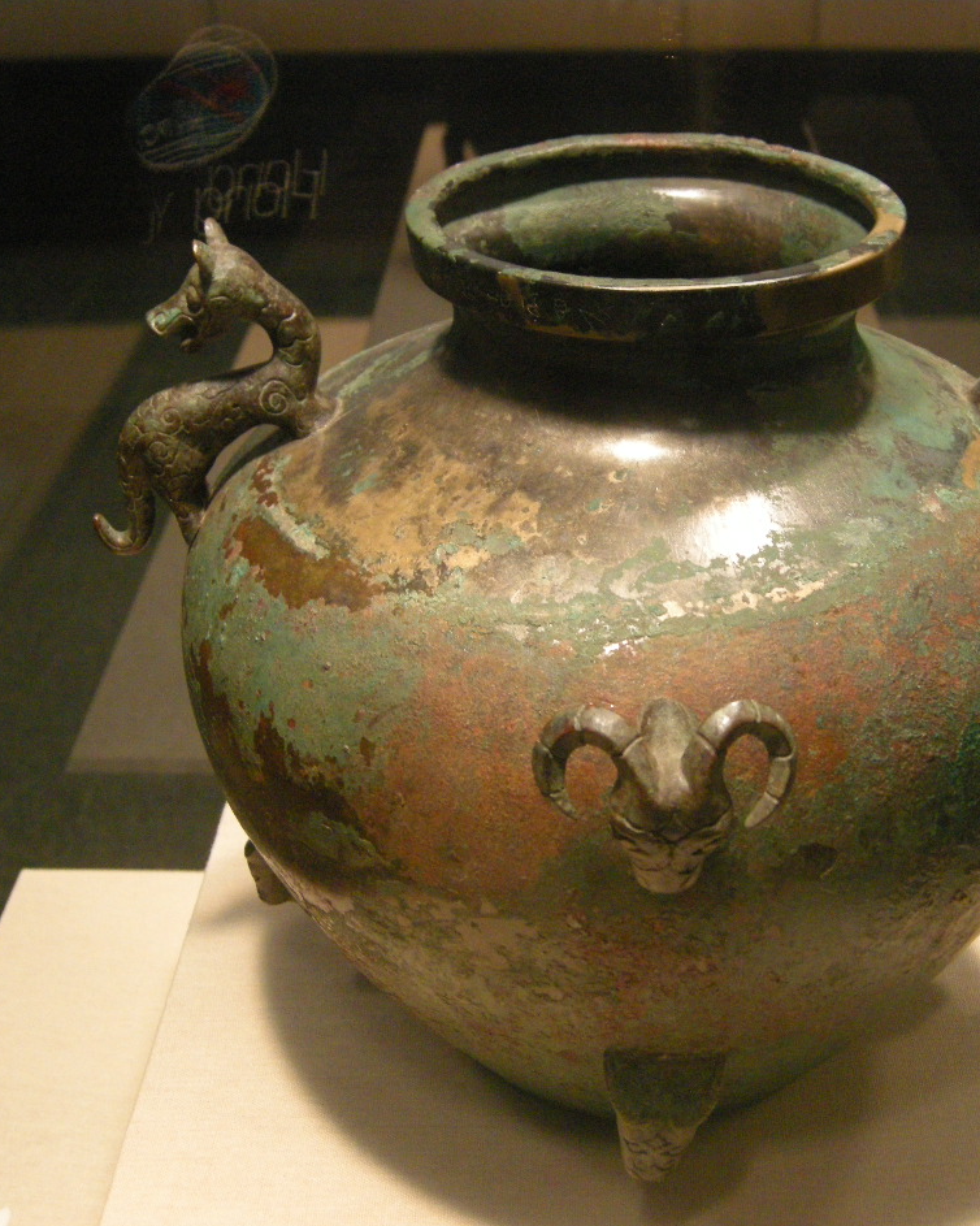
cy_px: 621
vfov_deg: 35.4
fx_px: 1922
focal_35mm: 53
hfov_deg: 28.3
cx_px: 689
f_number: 2.9
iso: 400
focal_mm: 8.5
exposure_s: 1/9.5
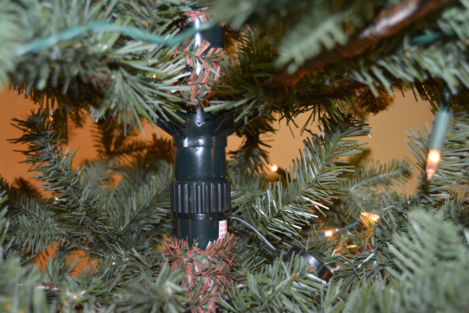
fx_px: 606
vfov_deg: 28.9
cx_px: 234
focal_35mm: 46
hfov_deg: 42.3
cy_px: 156
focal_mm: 31
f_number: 4.2
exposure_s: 1/60
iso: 1250
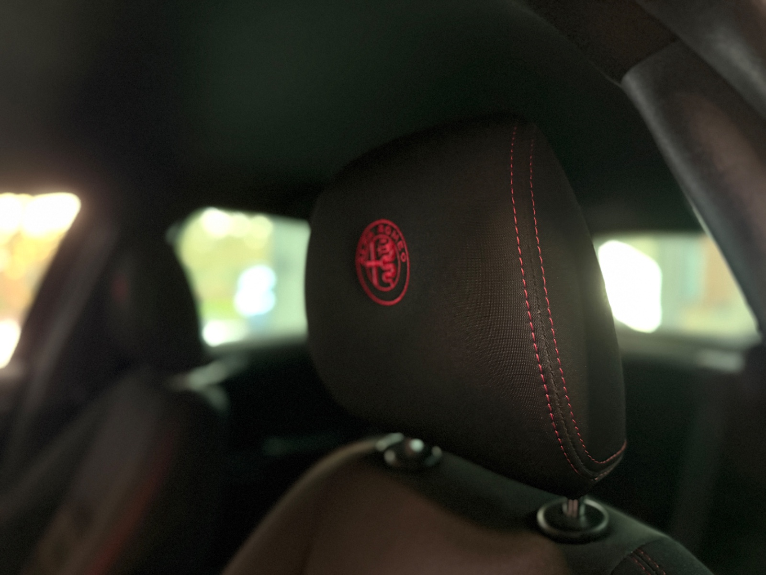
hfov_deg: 71.6
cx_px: 383
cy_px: 288
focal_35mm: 24
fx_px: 531
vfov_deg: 56.8
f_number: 1.78
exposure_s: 1/33
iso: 1000
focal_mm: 6.76
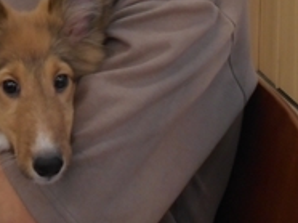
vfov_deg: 16.1
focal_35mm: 84
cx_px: 50
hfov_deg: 22.9
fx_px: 722
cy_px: -106
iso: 140
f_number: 3.2
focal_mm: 4.6
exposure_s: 1/30
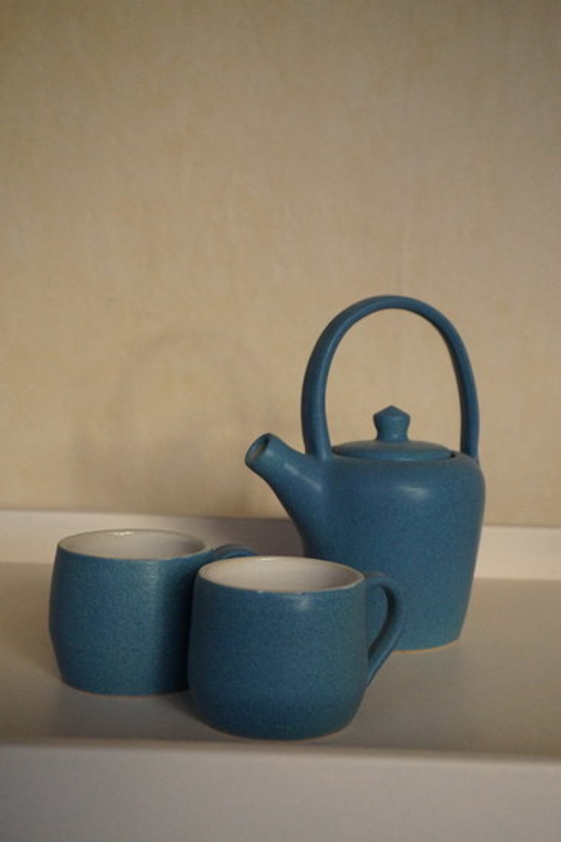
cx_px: 280
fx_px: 1229
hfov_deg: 25.7
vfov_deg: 37.9
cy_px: 421
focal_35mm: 52
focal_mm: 35
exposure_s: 1/160
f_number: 5.6
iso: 3200
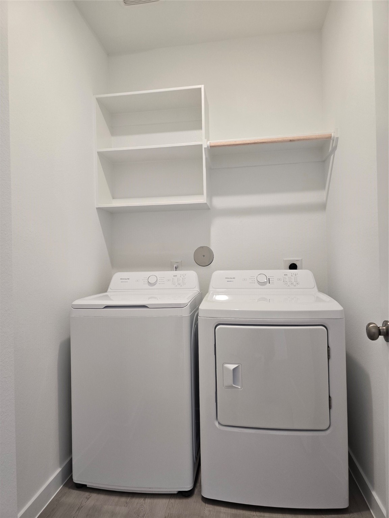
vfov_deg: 73.9
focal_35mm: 23
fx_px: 345
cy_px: 259
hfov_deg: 58.9
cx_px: 194
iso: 200
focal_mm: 6.3
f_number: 1.7
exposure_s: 1/120
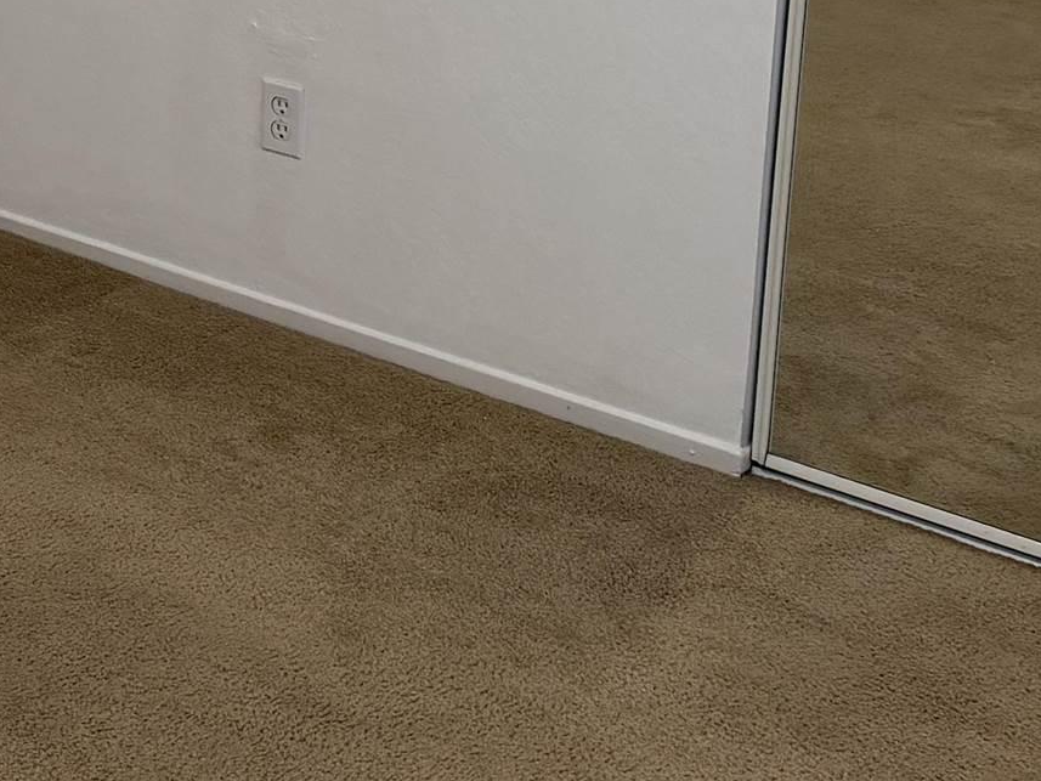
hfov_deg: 20.3
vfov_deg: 16.2
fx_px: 2587
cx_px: -414
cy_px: -267
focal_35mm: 86
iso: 200
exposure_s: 1/120
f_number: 1.78
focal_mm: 6.76
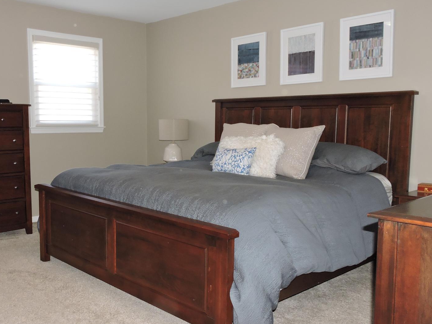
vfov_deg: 40.7
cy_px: 170
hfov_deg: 51.9
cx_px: 154
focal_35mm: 35
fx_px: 437
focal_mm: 4.3
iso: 200
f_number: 3.3
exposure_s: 1/30
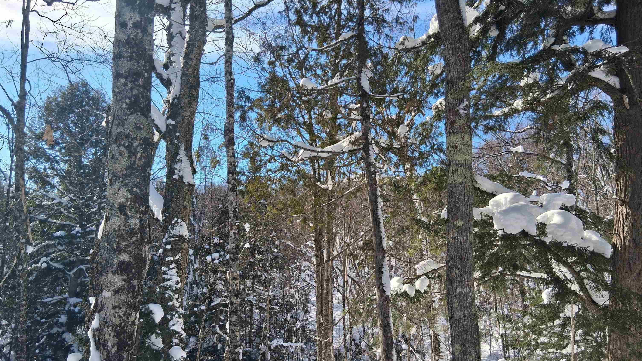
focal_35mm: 29
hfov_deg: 66.1
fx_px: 494
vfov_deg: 40.0
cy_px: 212
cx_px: 314
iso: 25
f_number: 1.8
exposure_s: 1/553
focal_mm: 3.98
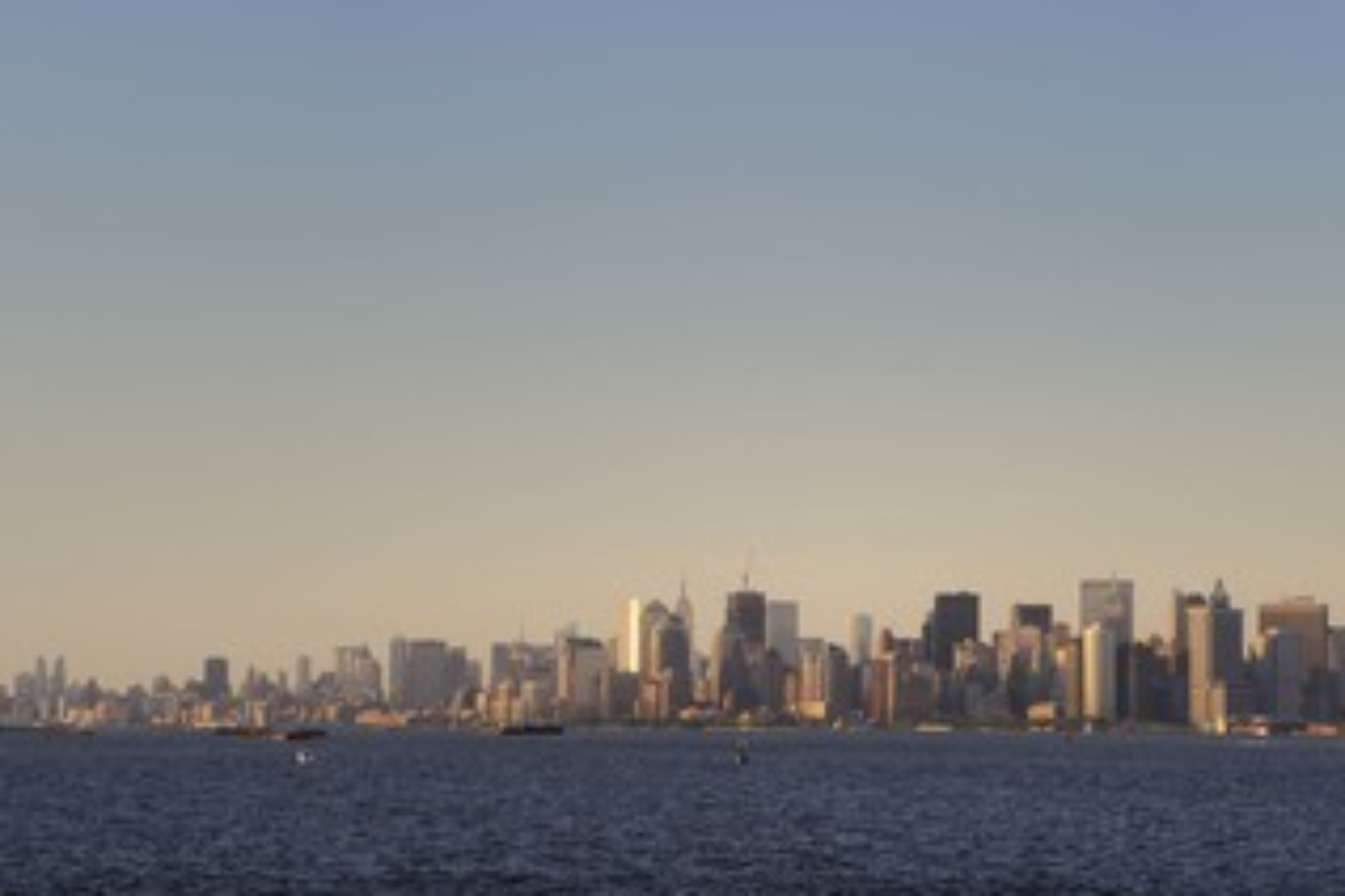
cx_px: 755
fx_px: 5043
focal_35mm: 135
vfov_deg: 10.2
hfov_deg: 15.2
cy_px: 520
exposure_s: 1/250
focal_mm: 102
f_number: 8
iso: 400
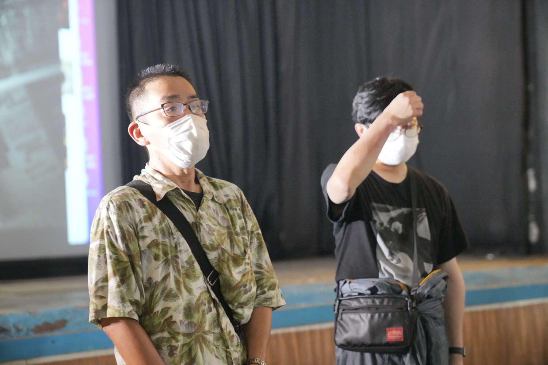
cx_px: 274
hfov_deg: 28.8
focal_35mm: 70
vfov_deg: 19.5
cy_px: 182
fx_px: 1065
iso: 8000
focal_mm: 70
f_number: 2.8
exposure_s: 1/200
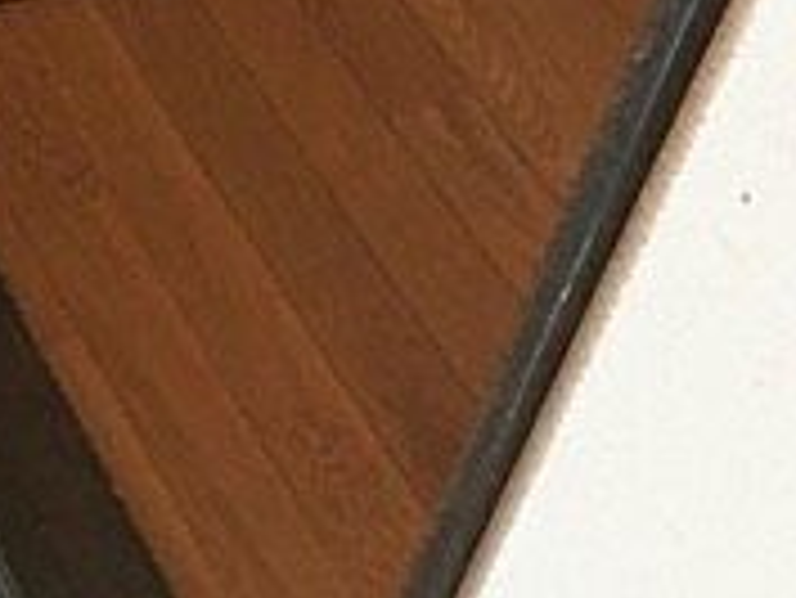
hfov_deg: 17.0
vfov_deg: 13.7
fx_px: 2324
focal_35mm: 101
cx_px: -495
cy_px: -333
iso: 80
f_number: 1.8
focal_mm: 3.99
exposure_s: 1/17
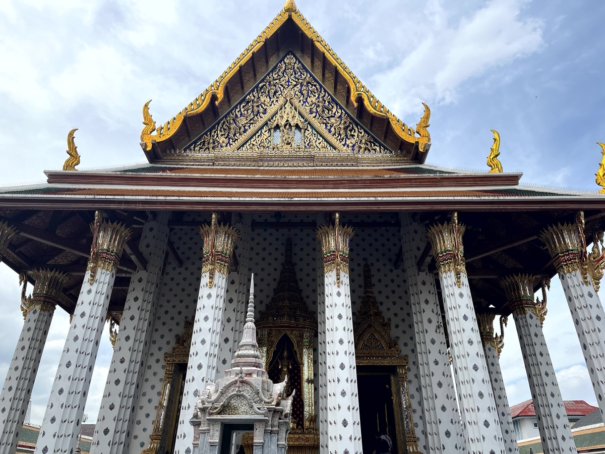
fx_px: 454
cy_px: 227
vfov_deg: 53.1
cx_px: 302
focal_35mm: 26
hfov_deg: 67.3
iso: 50
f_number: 1.6
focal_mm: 5.1
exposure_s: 1/3413
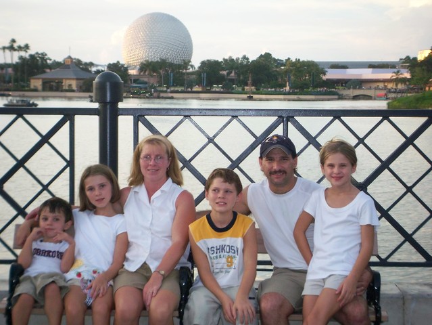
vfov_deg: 16.3
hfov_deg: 21.5
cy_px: 162
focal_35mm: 91
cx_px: 216
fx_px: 1136
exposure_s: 1/100
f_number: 4.3
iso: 200
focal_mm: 15.2
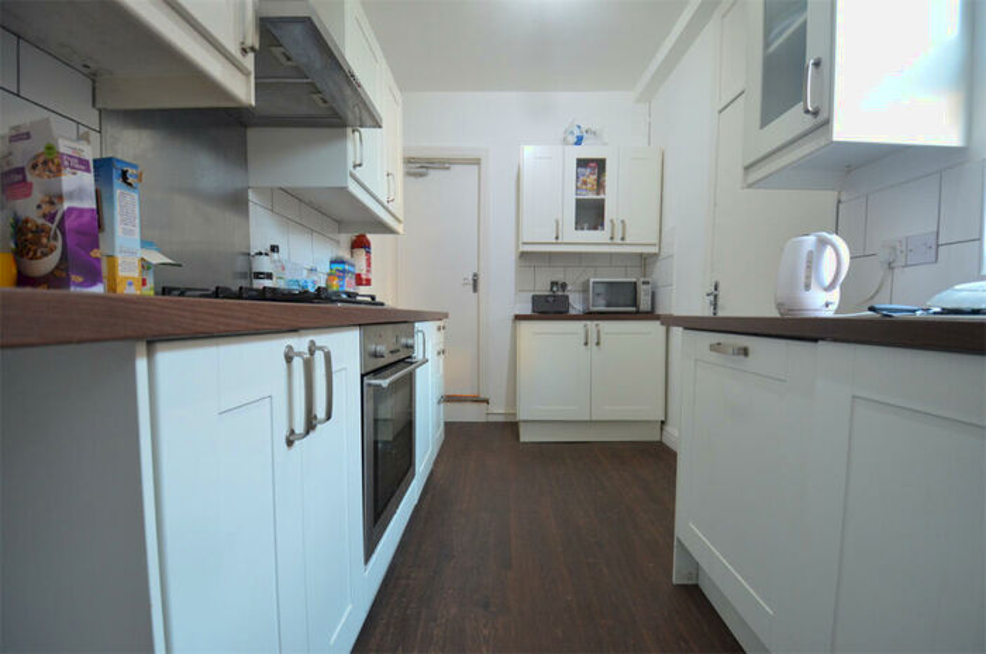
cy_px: 327
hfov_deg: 100.5
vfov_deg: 77.1
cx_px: 493
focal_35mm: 15
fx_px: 410
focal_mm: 10
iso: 1000
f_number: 3.5
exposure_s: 1/30
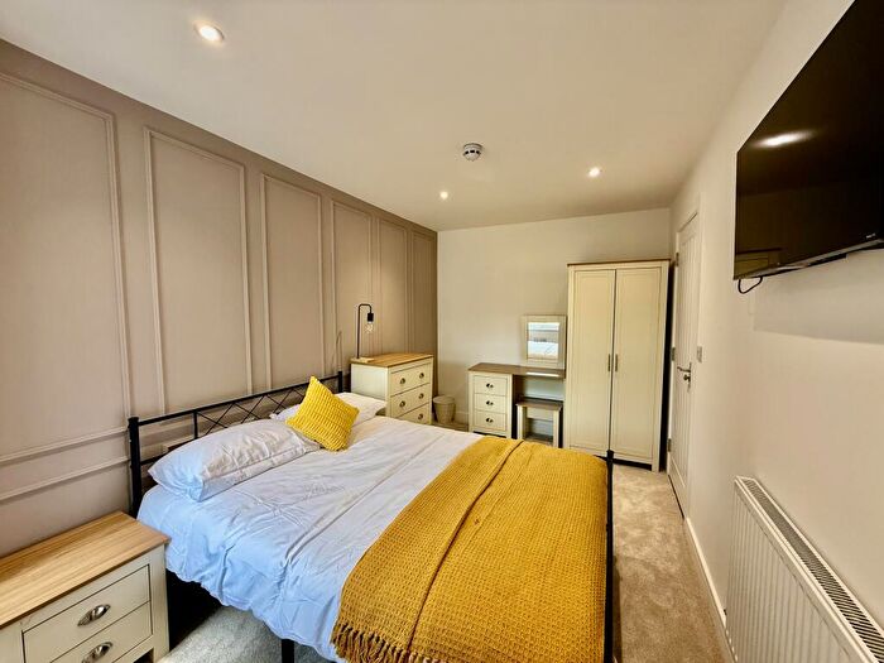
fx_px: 358
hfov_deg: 102.1
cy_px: 332
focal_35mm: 14
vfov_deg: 85.7
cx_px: 442
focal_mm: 2.22
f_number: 2.2
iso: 125
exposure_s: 1/99
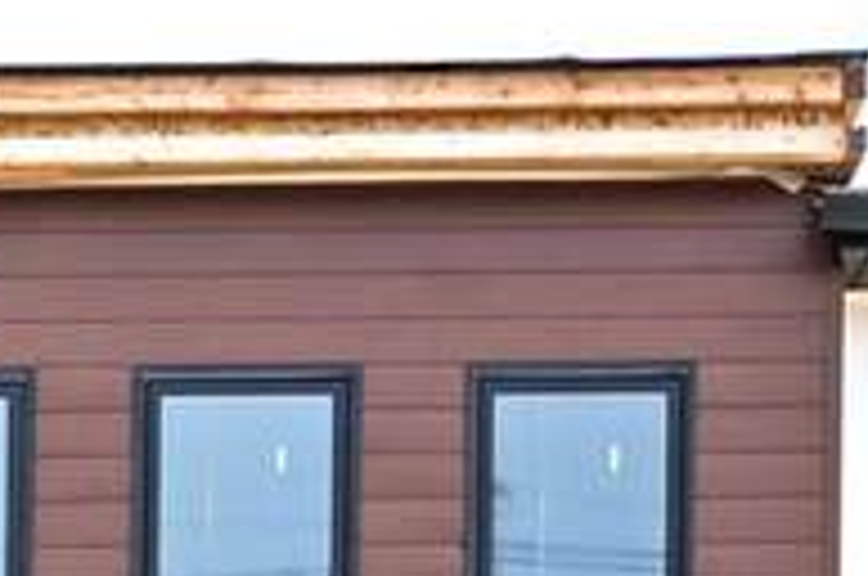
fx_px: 6354
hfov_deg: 7.5
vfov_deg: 4.9
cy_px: 1870
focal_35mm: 264
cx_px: -859
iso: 100
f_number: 9
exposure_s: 1/100
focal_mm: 26.5
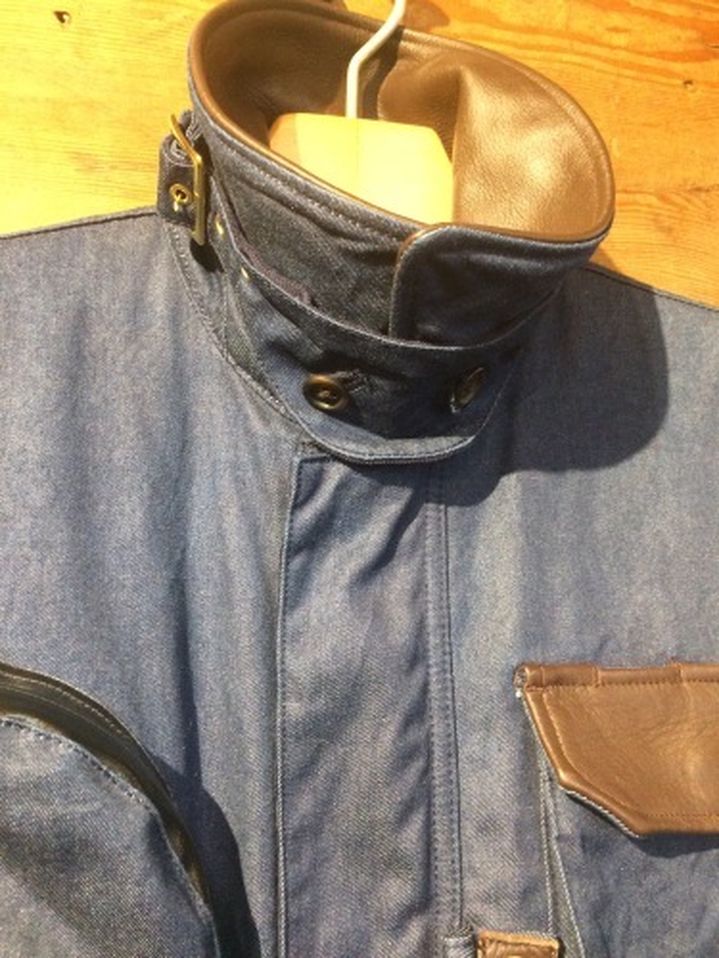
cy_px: 479
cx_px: 360
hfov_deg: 48.2
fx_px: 803
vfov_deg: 61.7
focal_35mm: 29
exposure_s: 1/20
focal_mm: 4.15
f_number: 2.2
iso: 250
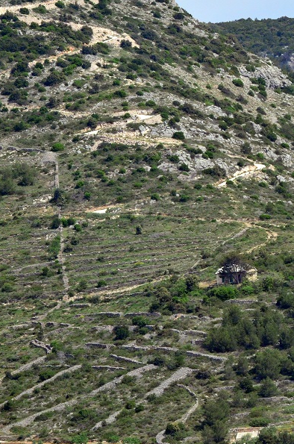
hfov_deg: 4.3
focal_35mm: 315
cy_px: 191
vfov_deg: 6.6
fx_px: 3875
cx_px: 119
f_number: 6.3
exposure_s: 1/8000
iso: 2000
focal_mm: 125
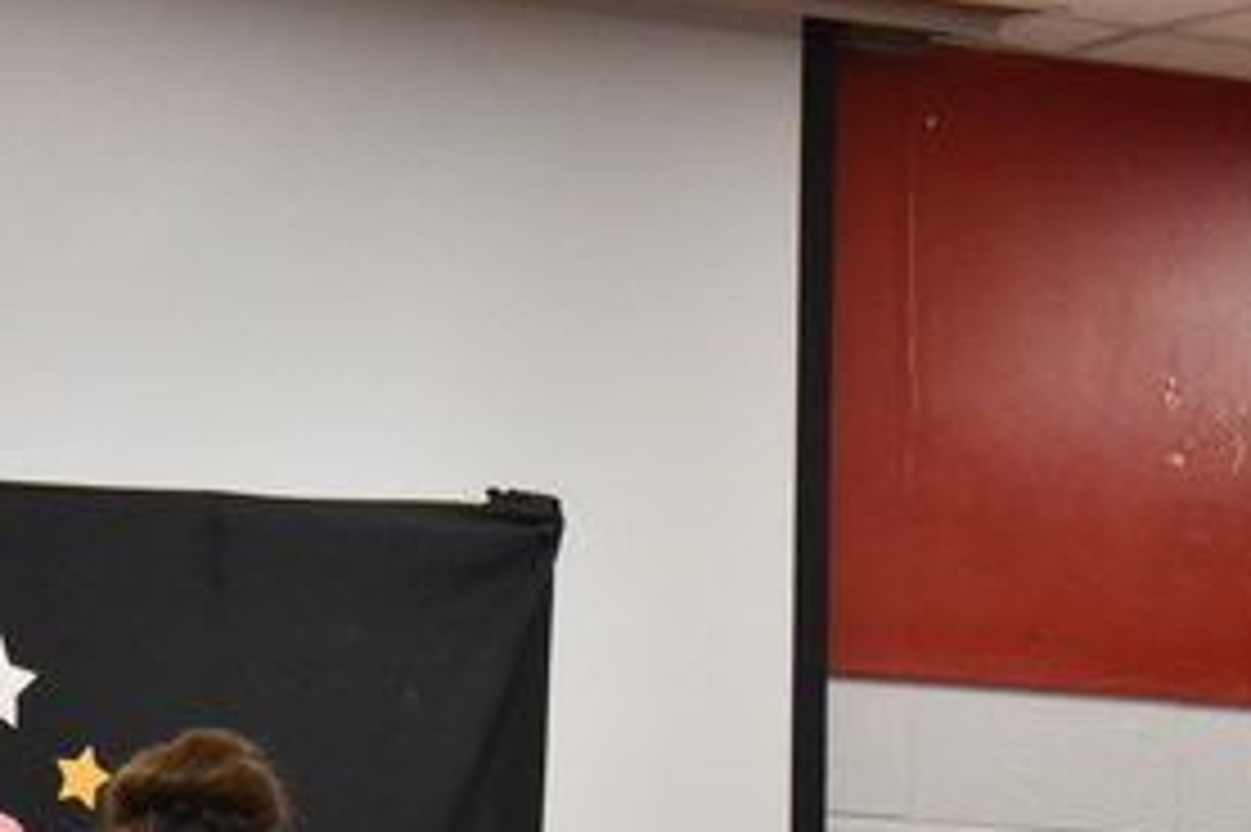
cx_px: 202
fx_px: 8246
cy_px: 1178
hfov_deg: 8.7
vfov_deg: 5.7
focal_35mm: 237
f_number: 7.1
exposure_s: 1/100
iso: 3600
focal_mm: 55
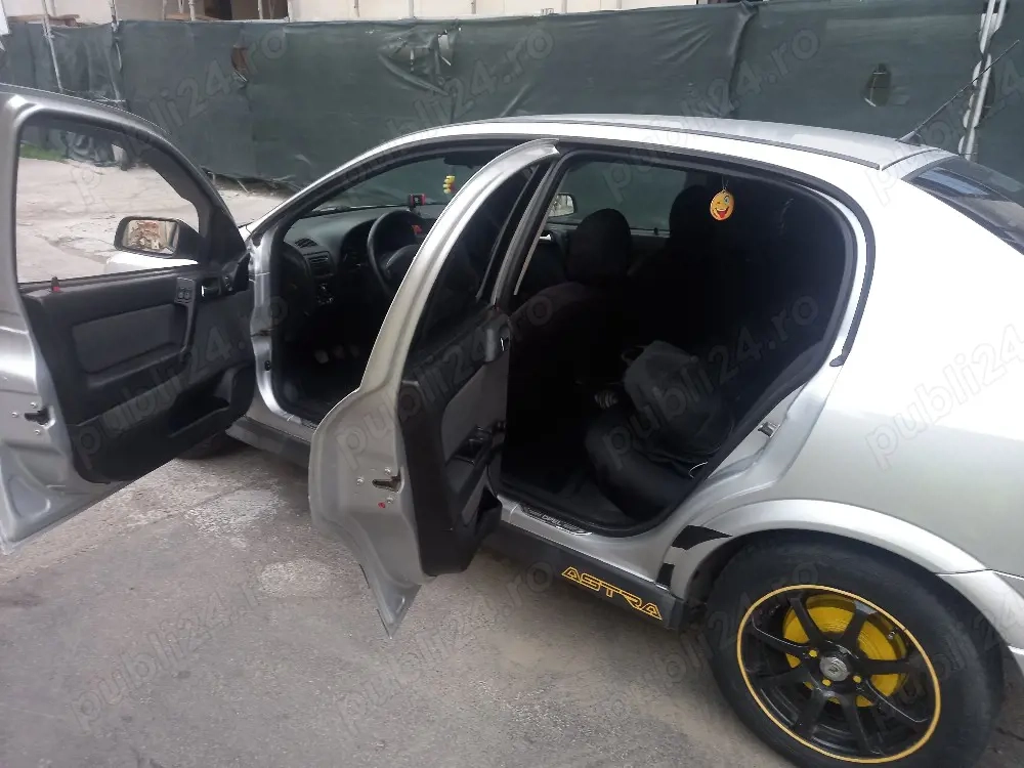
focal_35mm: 25
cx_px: 512
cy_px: 384
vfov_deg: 54.9
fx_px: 740
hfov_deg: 69.4
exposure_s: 1/25.1
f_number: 2
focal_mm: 4.6
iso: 250
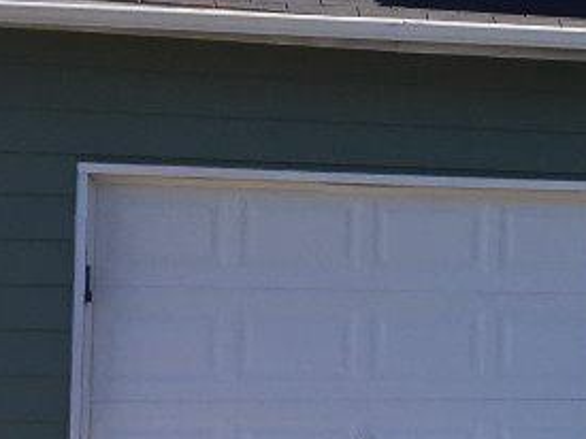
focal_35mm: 152
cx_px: 1185
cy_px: 213
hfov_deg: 11.6
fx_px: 2572
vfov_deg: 9.8
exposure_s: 1/807
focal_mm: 4.15
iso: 32
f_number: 2.2
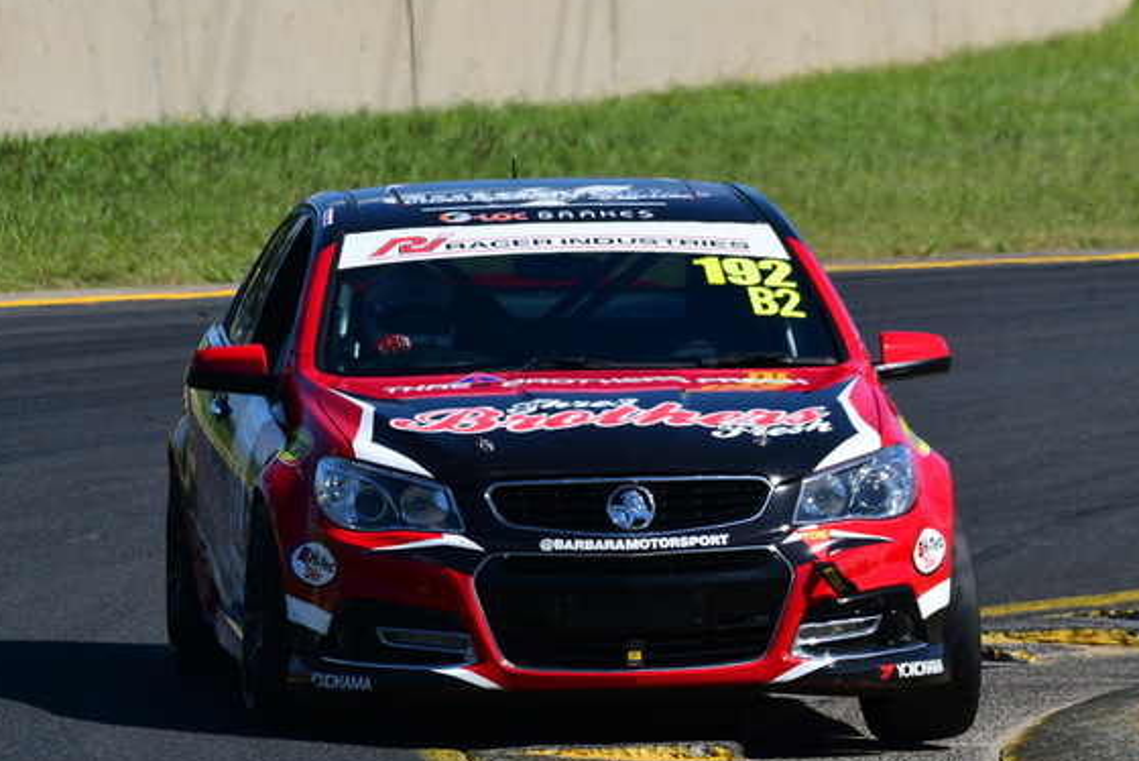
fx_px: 33933
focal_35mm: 1072
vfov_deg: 1.3
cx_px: 669
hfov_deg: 1.9
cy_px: 324
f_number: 11
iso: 320
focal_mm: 500
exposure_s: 1/640
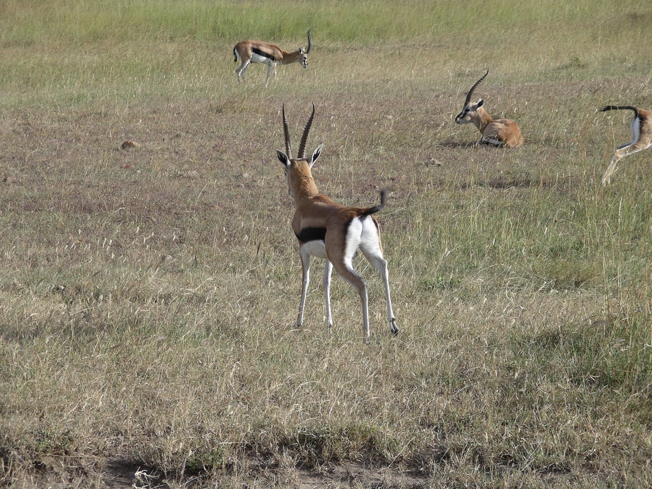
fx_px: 3522
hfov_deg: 10.6
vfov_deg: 7.9
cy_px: 244
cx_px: 326
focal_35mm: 187
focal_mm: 39
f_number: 5
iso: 64
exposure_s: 1/320
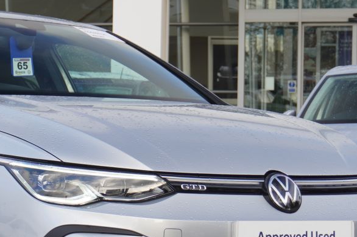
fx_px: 1421
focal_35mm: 143
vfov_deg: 9.6
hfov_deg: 14.2
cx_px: 34
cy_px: 126
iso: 160
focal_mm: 35
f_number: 5.6
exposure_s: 1/160
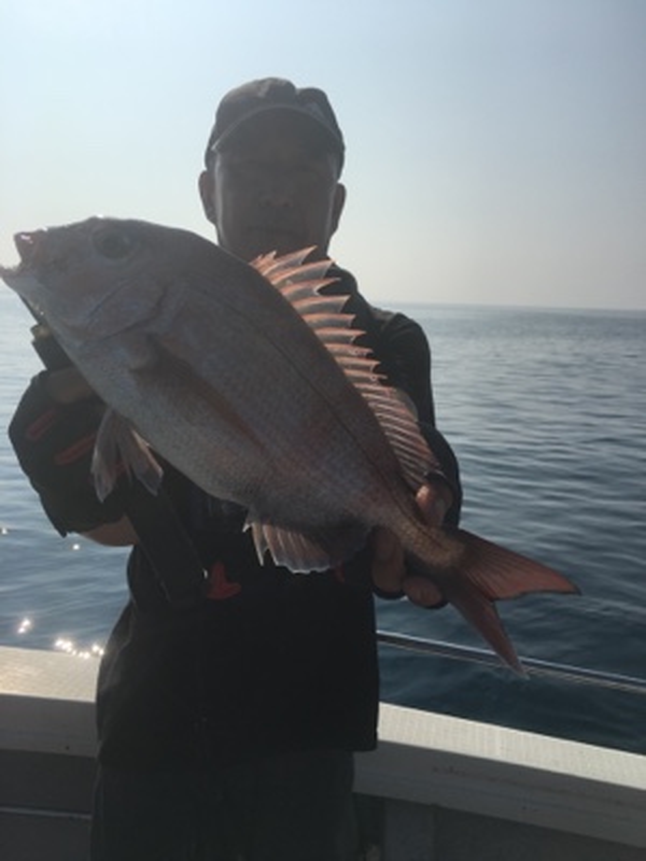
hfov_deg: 48.2
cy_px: 430
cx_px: 323
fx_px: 722
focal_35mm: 29
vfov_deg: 61.7
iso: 25
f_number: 2.2
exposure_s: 1/5128
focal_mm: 4.15
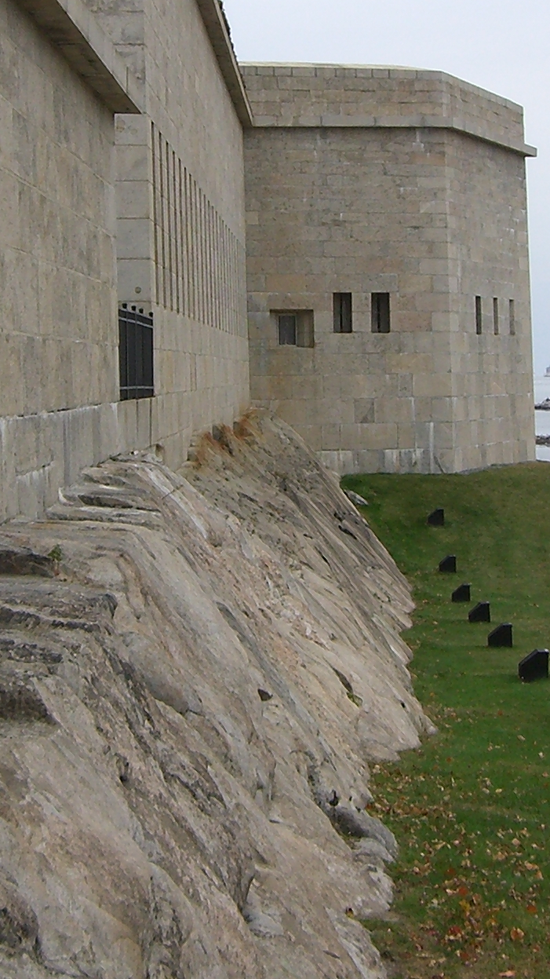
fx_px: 2646
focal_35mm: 102
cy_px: 282
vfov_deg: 20.8
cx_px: 362
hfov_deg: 11.9
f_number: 4.3
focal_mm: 6.2
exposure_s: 1/250
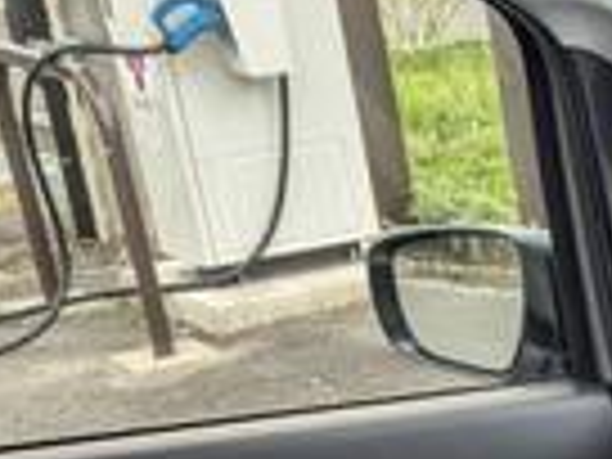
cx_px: 999
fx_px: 2104
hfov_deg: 15.0
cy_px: 1004
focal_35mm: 119
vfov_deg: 11.0
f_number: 1.73
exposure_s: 1/120
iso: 267
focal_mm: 4.38
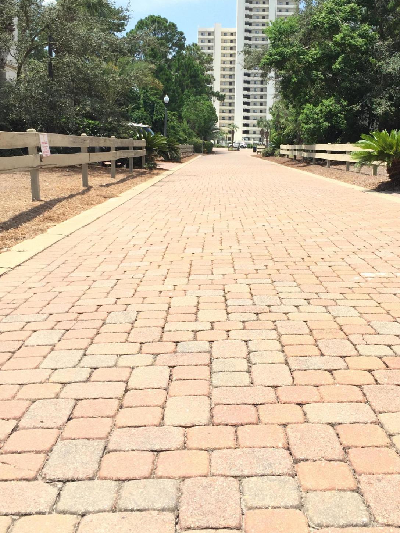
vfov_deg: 46.2
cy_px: 184
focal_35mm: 40
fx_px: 616
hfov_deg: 35.9
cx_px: 217
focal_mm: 4.15
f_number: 2.2
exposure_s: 1/1199
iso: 32
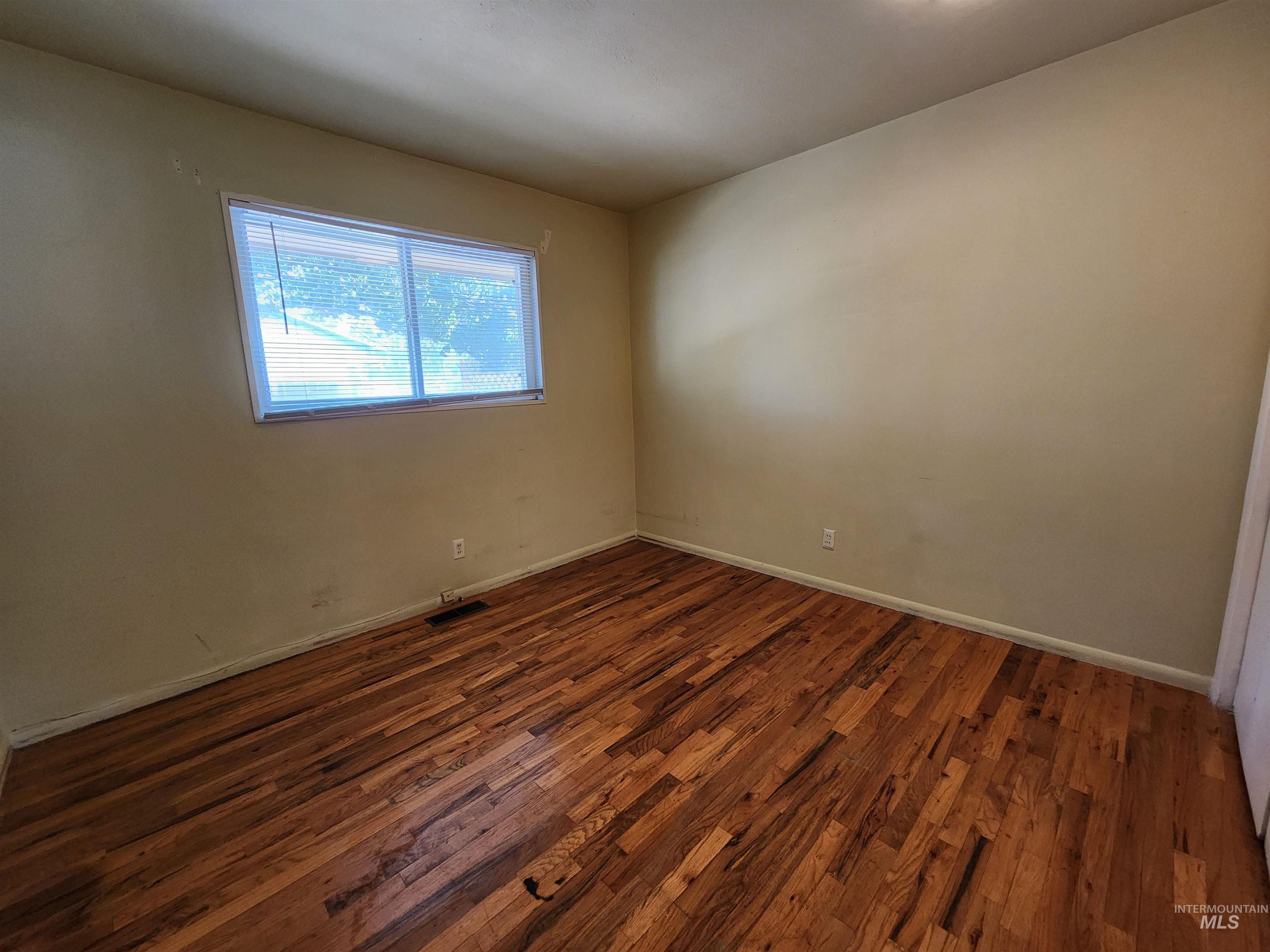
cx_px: 635
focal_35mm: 13
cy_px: 476
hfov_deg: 106.2
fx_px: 477
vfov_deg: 89.9
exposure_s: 1/30
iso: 320
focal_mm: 2.2
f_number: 2.2
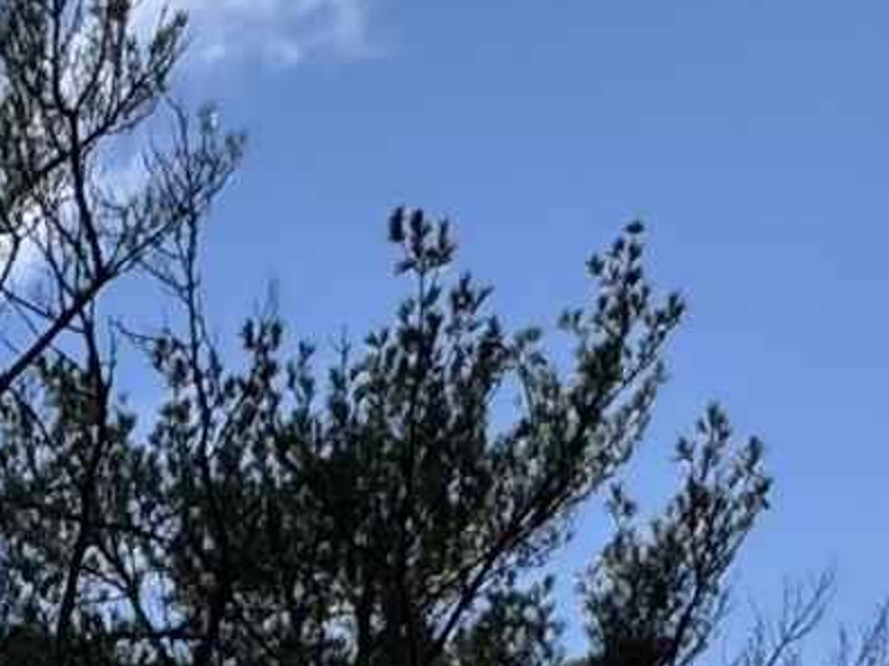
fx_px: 2798
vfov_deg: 9.8
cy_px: 2079
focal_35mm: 109
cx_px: -927
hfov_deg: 14.7
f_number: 2.2
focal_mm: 2.22
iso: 50
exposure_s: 1/2415
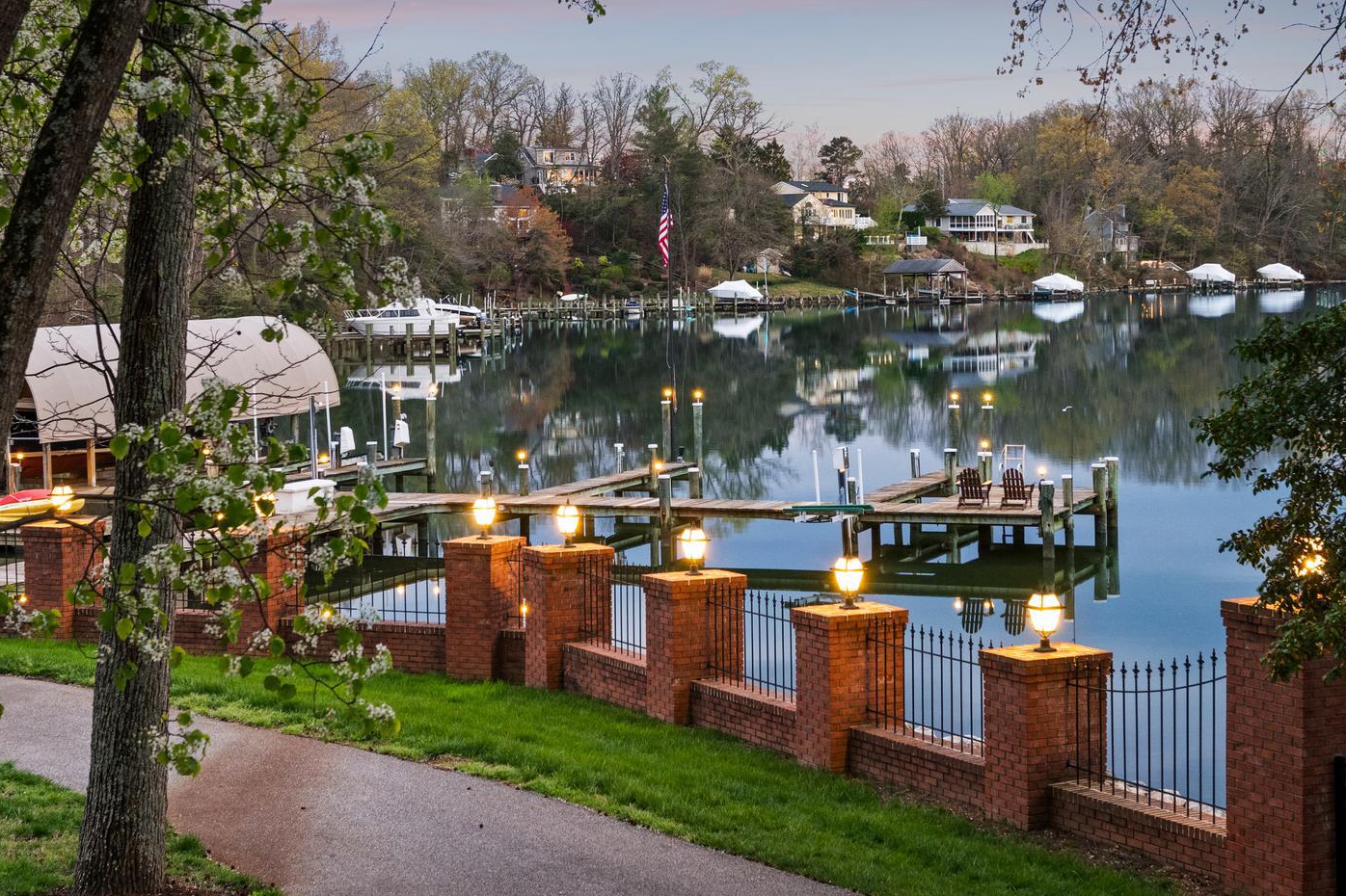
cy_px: 309
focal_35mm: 66
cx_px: 697
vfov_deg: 20.5
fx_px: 2467
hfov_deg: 30.5
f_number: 6.3
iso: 400
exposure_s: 1.3
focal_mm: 30
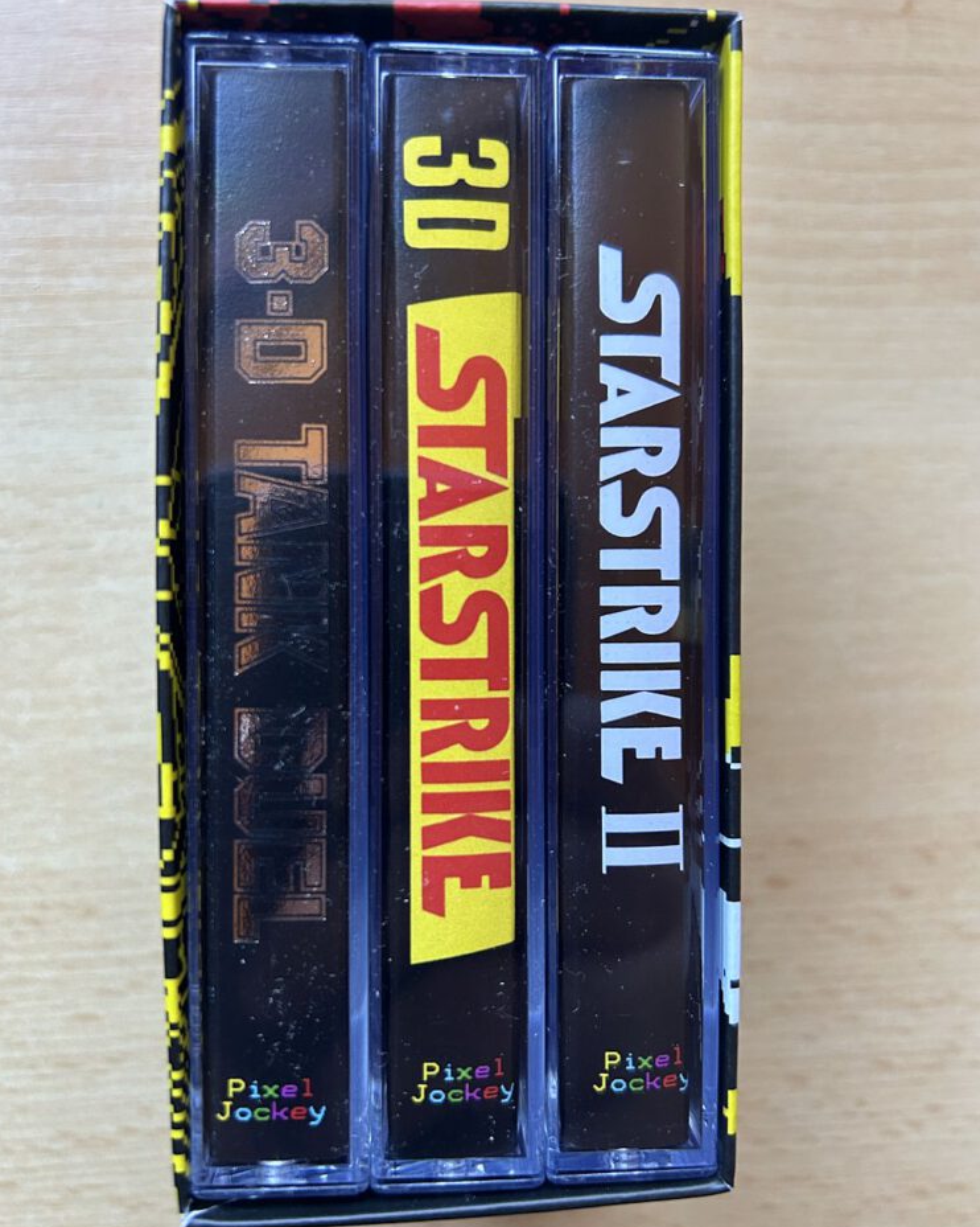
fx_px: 1015
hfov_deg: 51.5
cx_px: 475
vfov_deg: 62.2
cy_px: 633
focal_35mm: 28
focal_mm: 5.7
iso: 200
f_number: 1.5
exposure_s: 1/60
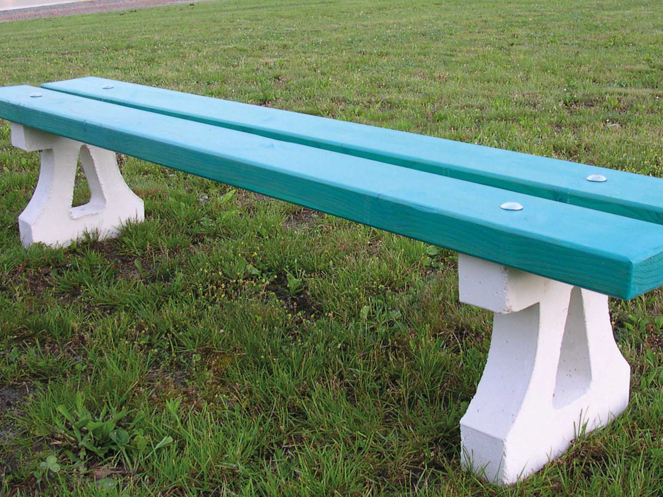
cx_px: 381
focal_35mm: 49
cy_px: 249
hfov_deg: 38.8
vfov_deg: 29.7
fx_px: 939
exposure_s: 1/110
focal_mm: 5.6
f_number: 2.7
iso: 100
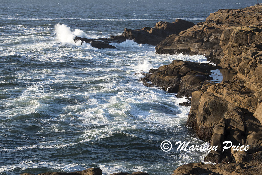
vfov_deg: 13.7
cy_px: 88
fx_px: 728
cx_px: 131
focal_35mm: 100
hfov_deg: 20.4
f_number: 13
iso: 640
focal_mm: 100
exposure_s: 1/90
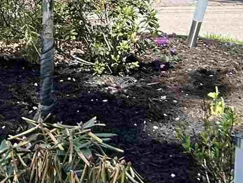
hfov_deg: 12.4
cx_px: -119
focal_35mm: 151
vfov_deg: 9.7
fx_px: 1060
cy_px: -34
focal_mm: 5.7
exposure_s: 1/1412
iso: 50
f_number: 1.5
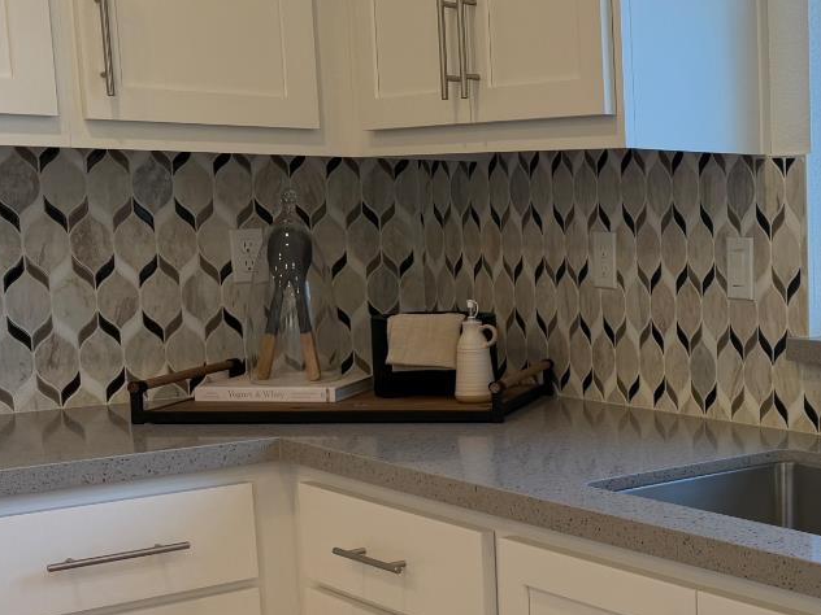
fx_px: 1352
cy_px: 415
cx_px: 942
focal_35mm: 57
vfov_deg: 25.5
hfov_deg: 29.8
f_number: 1.78
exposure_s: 1/175
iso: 80
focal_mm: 6.76
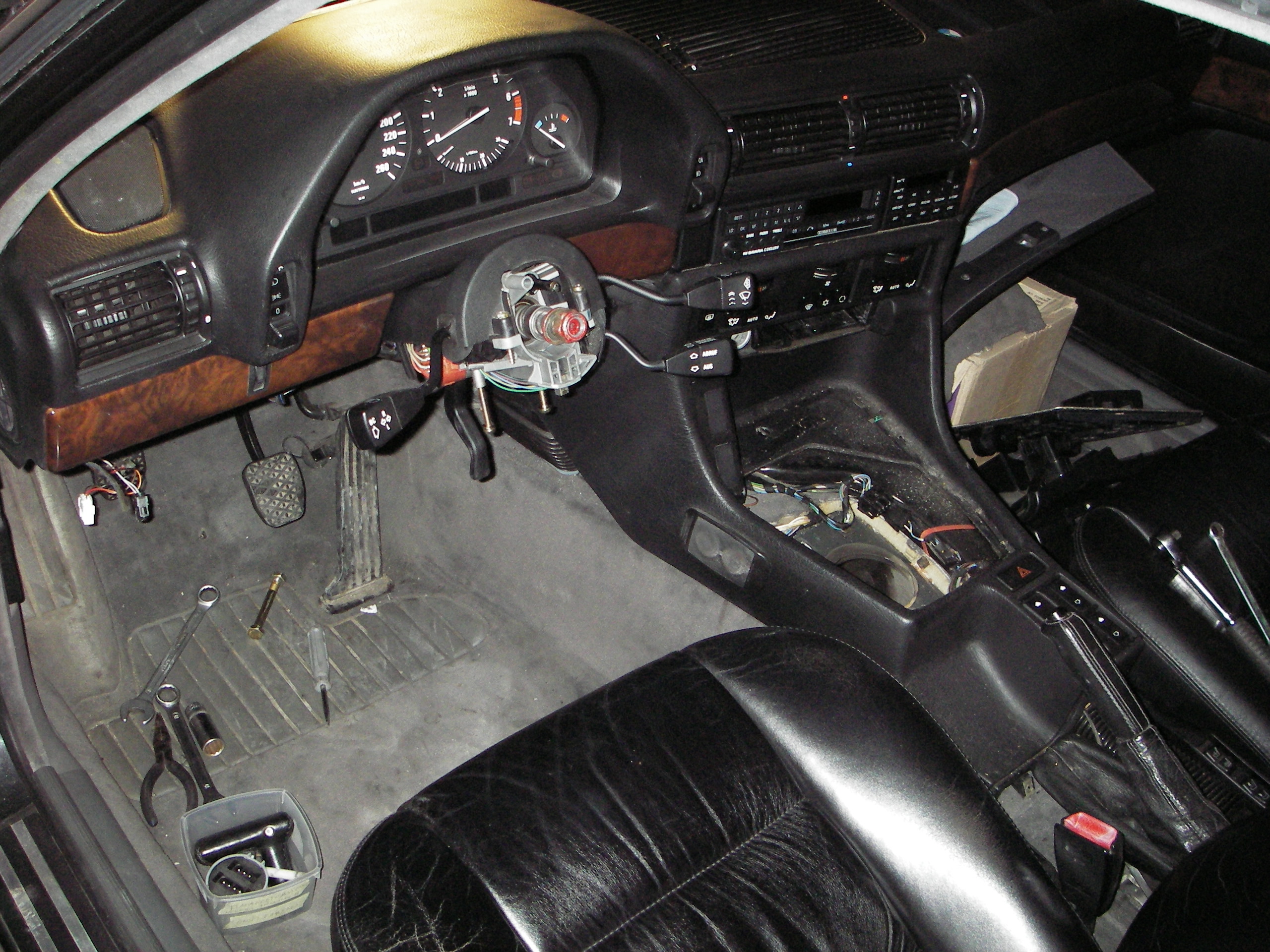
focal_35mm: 38
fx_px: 1394
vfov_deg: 37.7
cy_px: 476
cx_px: 635
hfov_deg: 49.0
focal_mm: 6.3
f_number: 3.3
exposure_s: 1/30
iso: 200
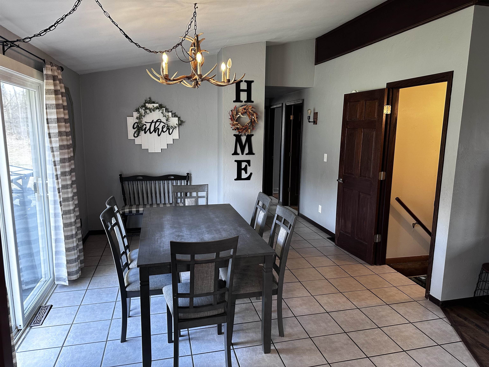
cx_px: 244
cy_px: 184
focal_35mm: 24
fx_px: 339
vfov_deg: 56.8
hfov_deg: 71.6
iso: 160
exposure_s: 1/60
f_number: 1.78
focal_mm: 6.86
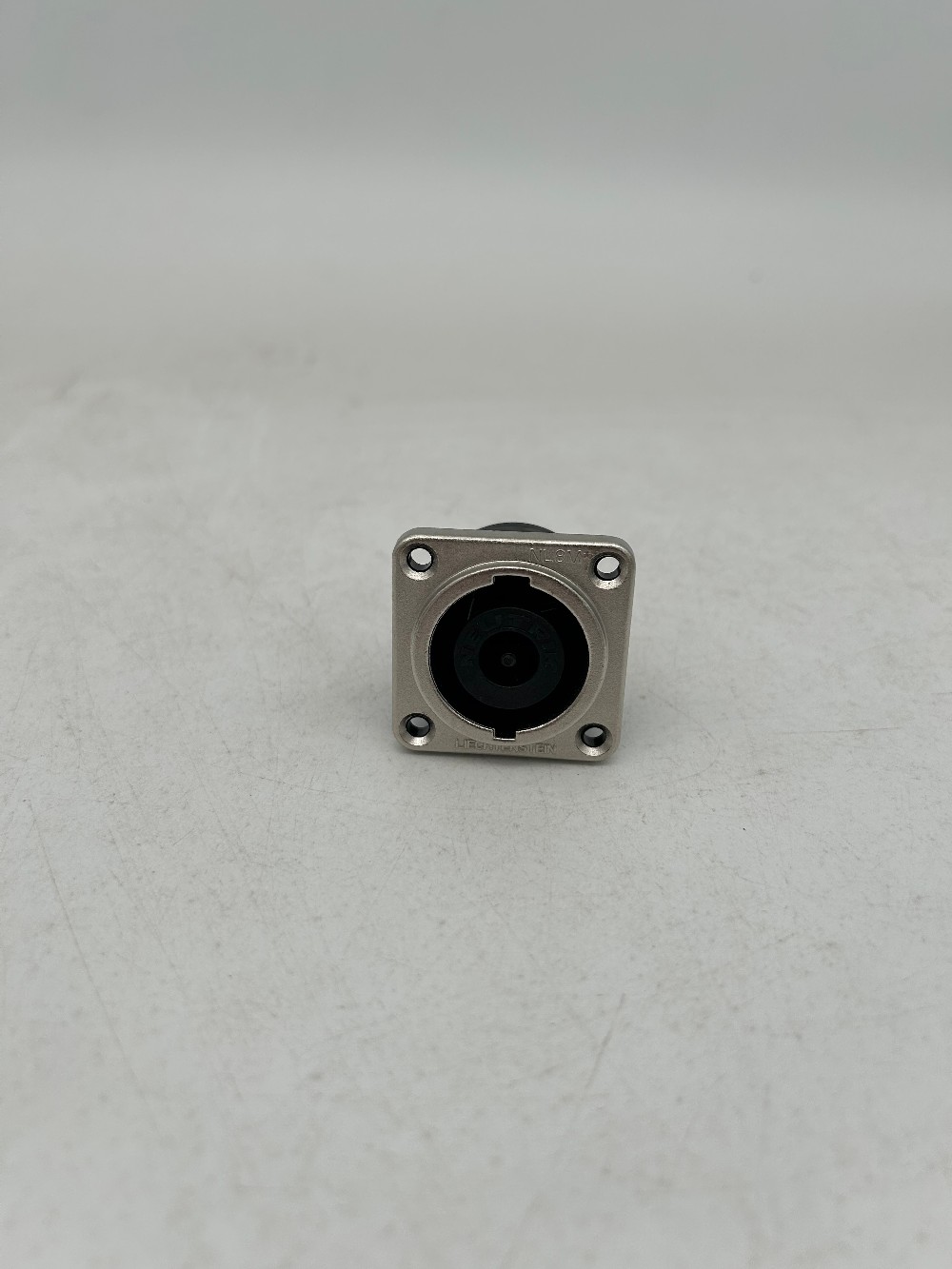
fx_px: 953
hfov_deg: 53.1
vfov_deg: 67.3
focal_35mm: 26
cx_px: 476
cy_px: 634
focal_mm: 5.7
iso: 50
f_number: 1.5
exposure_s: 1/718
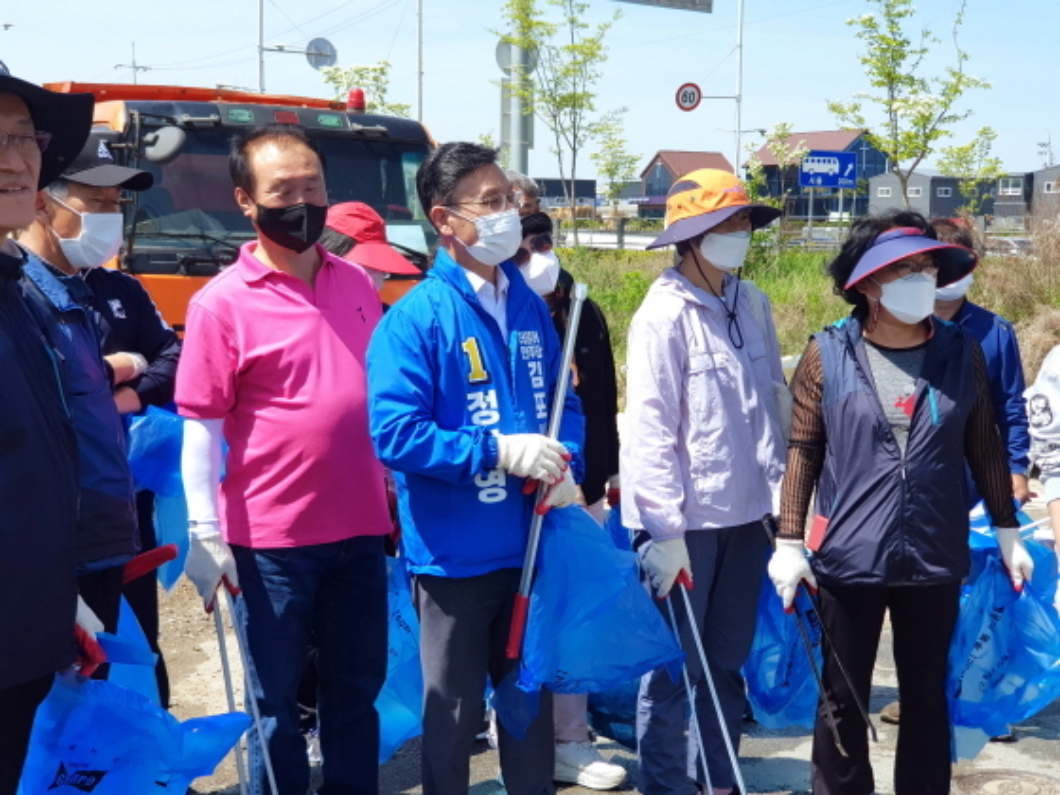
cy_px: 398
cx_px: 530
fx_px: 1592
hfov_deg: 36.8
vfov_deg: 28.0
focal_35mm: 52
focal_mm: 6
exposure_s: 1/540
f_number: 2.4
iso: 25
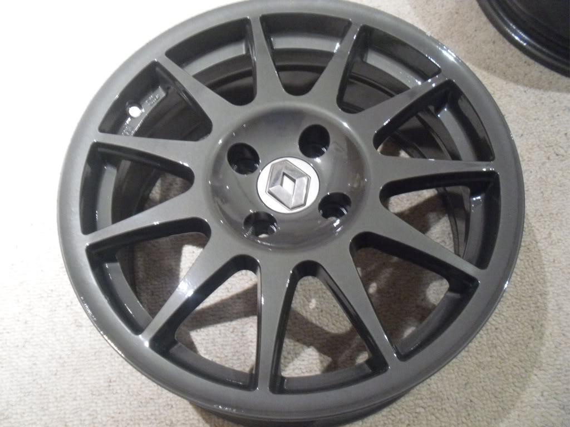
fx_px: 576
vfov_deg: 40.7
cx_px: 285
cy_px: 214
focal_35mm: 35
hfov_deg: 52.6
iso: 800
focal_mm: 6.3
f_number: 3
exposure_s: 1/8
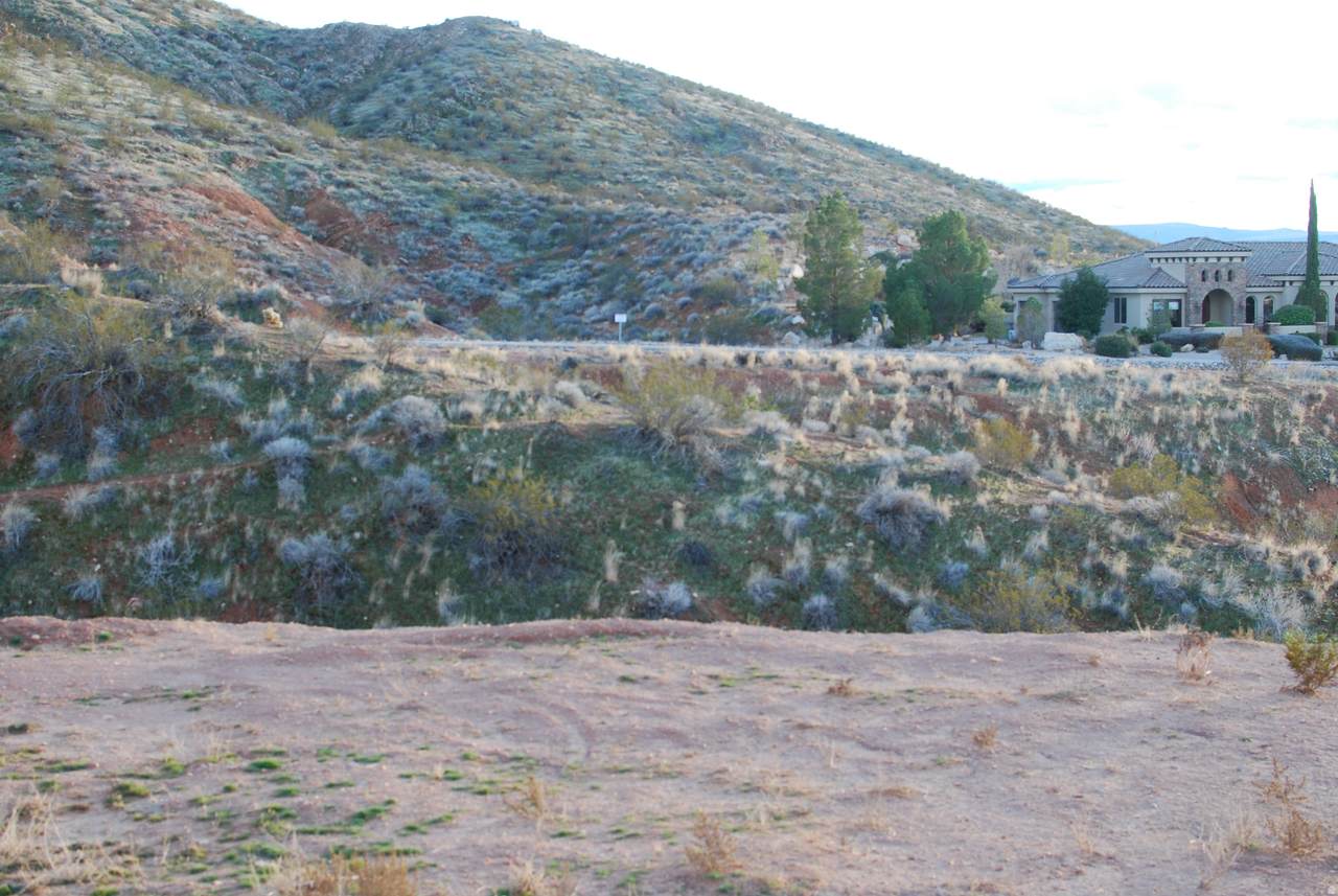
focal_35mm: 52
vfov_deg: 25.8
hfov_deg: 37.8
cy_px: 448
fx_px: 1954
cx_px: 669
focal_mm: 35
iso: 200
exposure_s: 1/80
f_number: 4.5
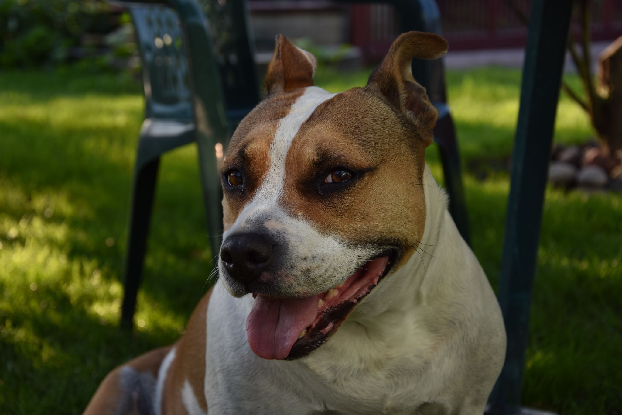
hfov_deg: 28.1
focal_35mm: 72
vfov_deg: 18.9
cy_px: 208
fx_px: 1244
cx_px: 311
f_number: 4.8
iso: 100
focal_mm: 48
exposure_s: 1/200
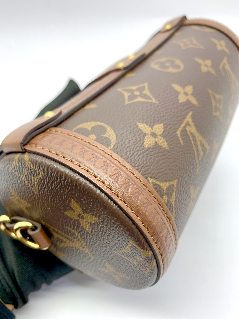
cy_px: 160
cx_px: 120
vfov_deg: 67.3
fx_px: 239
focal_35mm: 26
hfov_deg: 53.1
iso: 50
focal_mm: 4.25
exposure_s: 1/50
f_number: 1.8
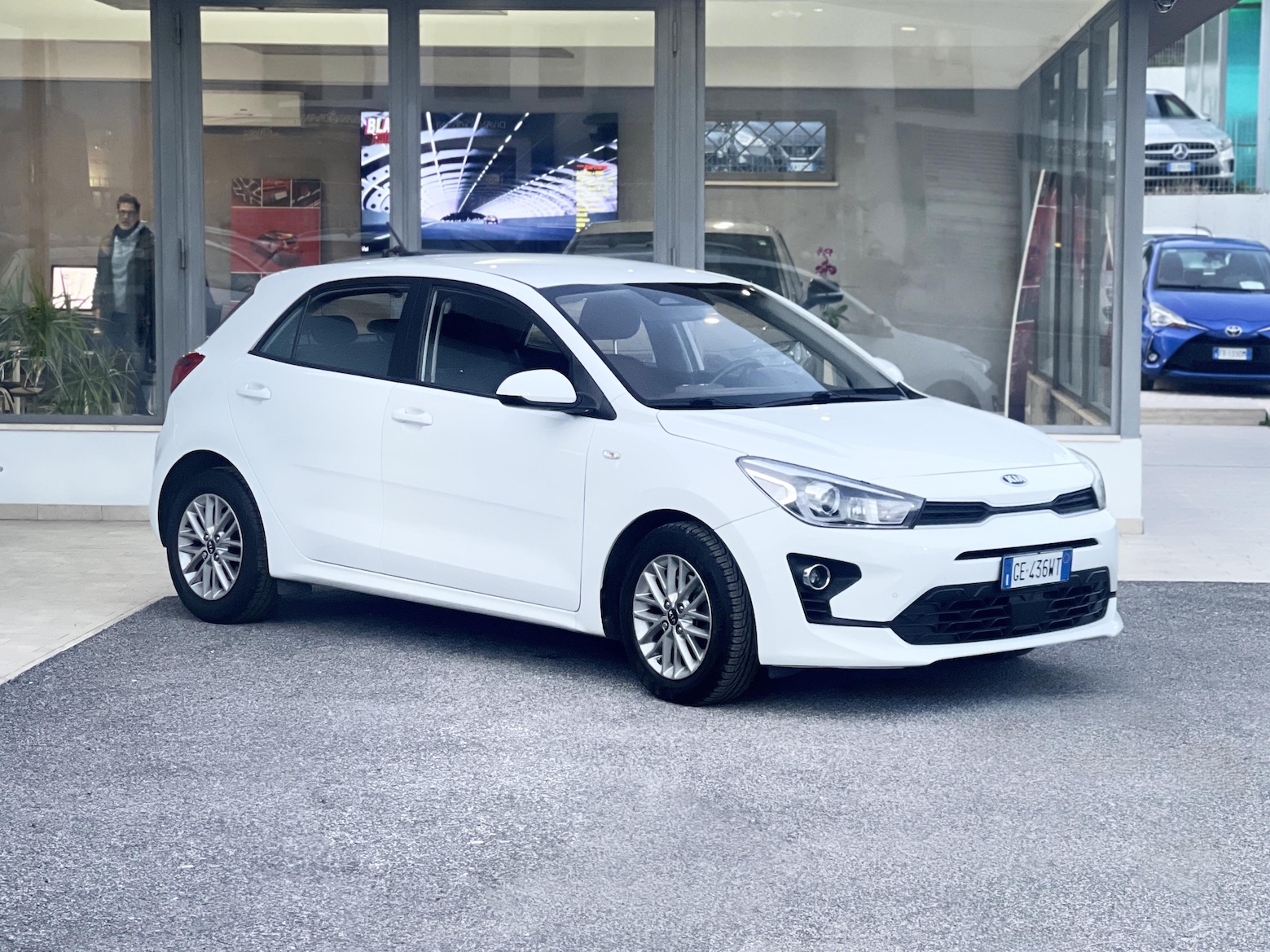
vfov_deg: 22.9
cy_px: 476
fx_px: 2348
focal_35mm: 64
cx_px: 635
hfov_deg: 30.3
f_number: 2.2
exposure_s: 1/103
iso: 250
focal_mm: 7.5
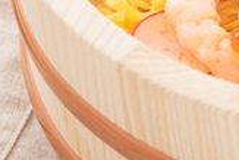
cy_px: -107
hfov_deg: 3.7
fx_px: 3688
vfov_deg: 2.5
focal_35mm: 555
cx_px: 471
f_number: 6.3
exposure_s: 1/125
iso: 100
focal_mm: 122
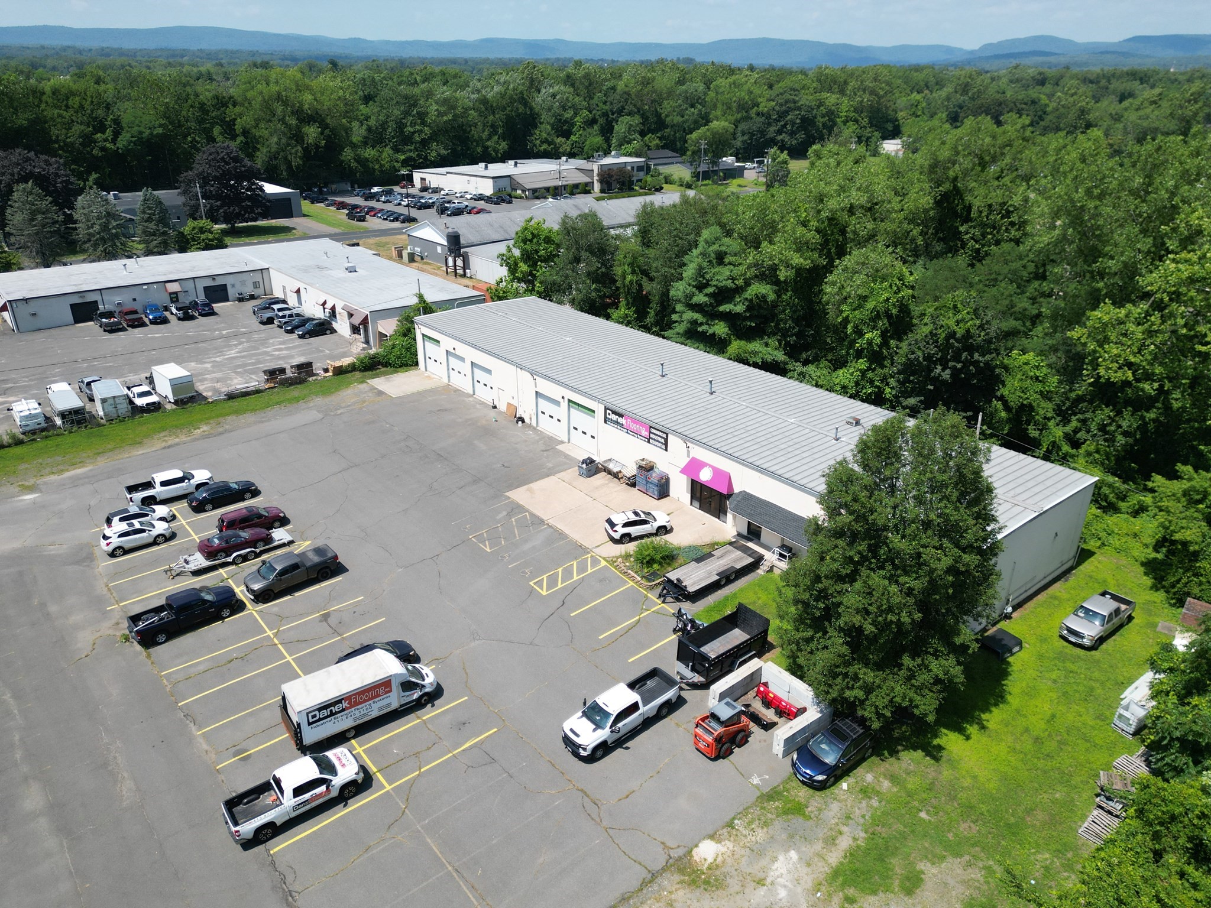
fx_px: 840
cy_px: 454
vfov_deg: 56.8
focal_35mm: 24
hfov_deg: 71.6
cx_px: 606
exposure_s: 1/2500
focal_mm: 6.72
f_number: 1.7
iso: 130
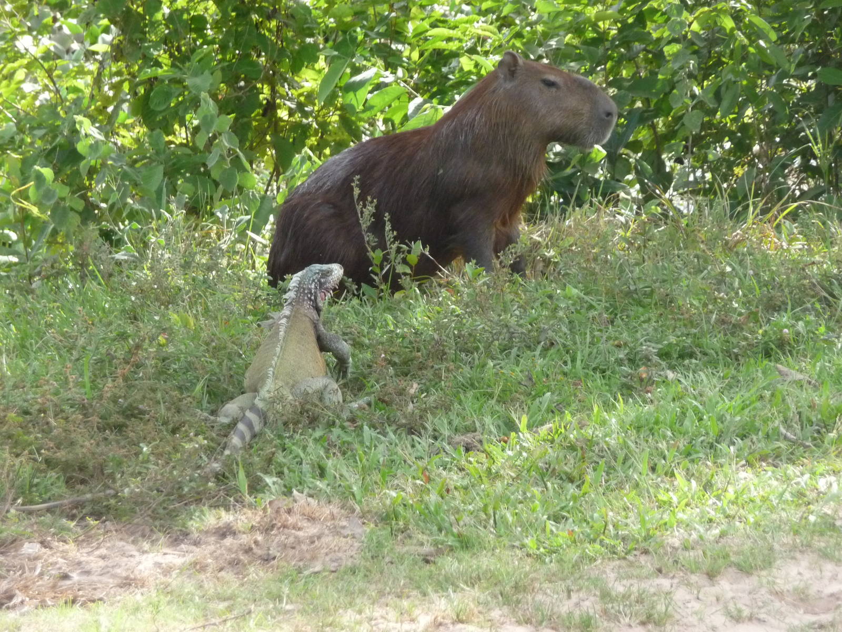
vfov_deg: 7.5
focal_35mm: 199
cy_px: 316
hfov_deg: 9.9
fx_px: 4840
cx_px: 421
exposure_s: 1/400
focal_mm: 34.2
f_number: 4.8
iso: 400
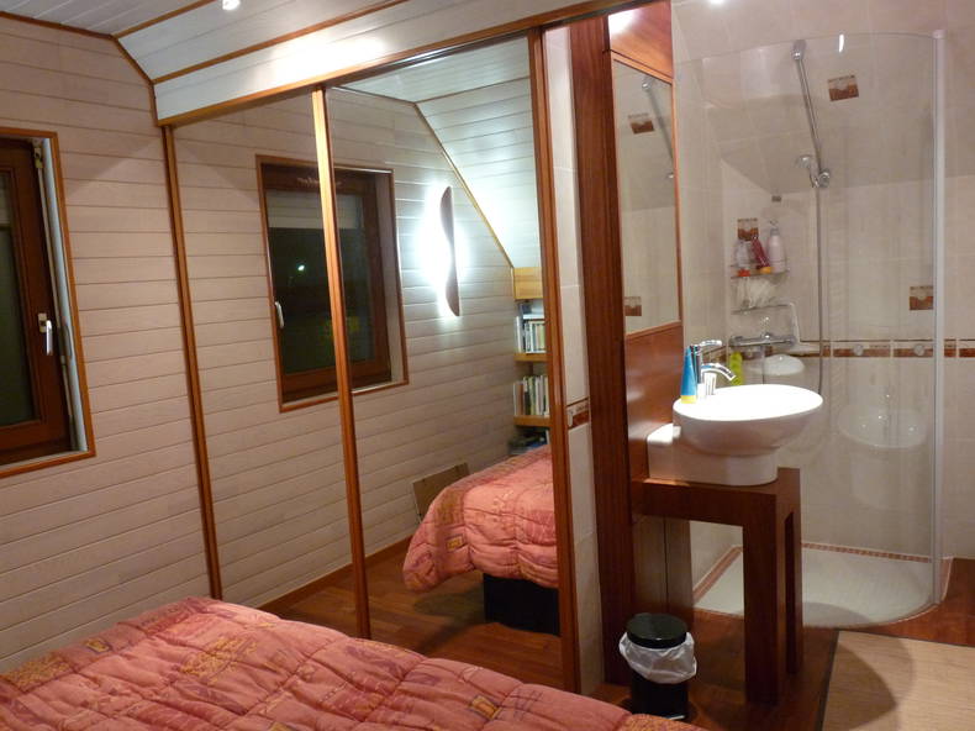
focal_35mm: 27
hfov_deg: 65.3
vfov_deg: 51.3
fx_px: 760
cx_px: 488
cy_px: 366
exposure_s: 1/15
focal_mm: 4.8
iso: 400
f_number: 2.8
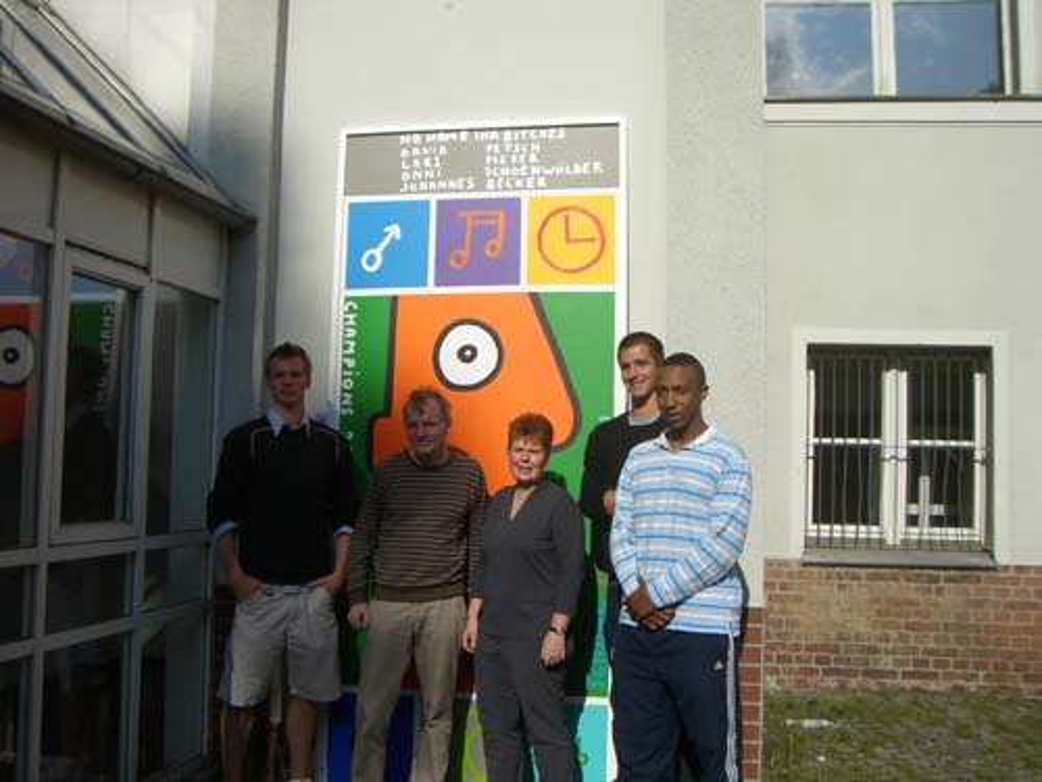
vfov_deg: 37.7
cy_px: 391
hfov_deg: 49.0
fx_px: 1144
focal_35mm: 38
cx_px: 521
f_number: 4.3
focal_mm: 6.2
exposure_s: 1/1600
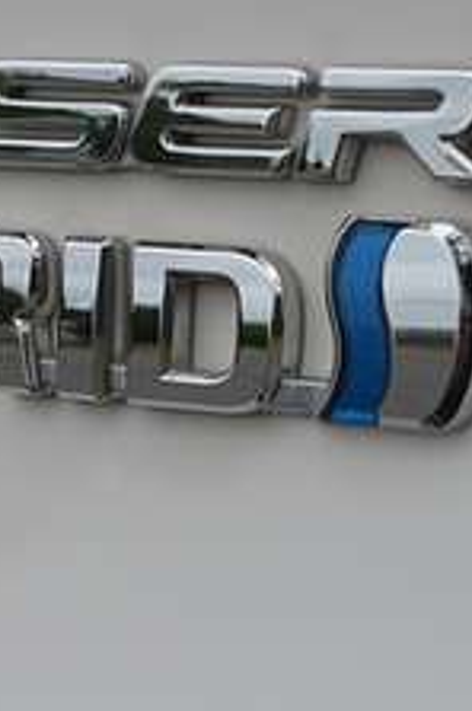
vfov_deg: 9.3
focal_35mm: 222
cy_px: 236
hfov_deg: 6.1
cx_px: -38
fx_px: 4386
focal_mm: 55
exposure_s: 1/250
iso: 100
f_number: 8
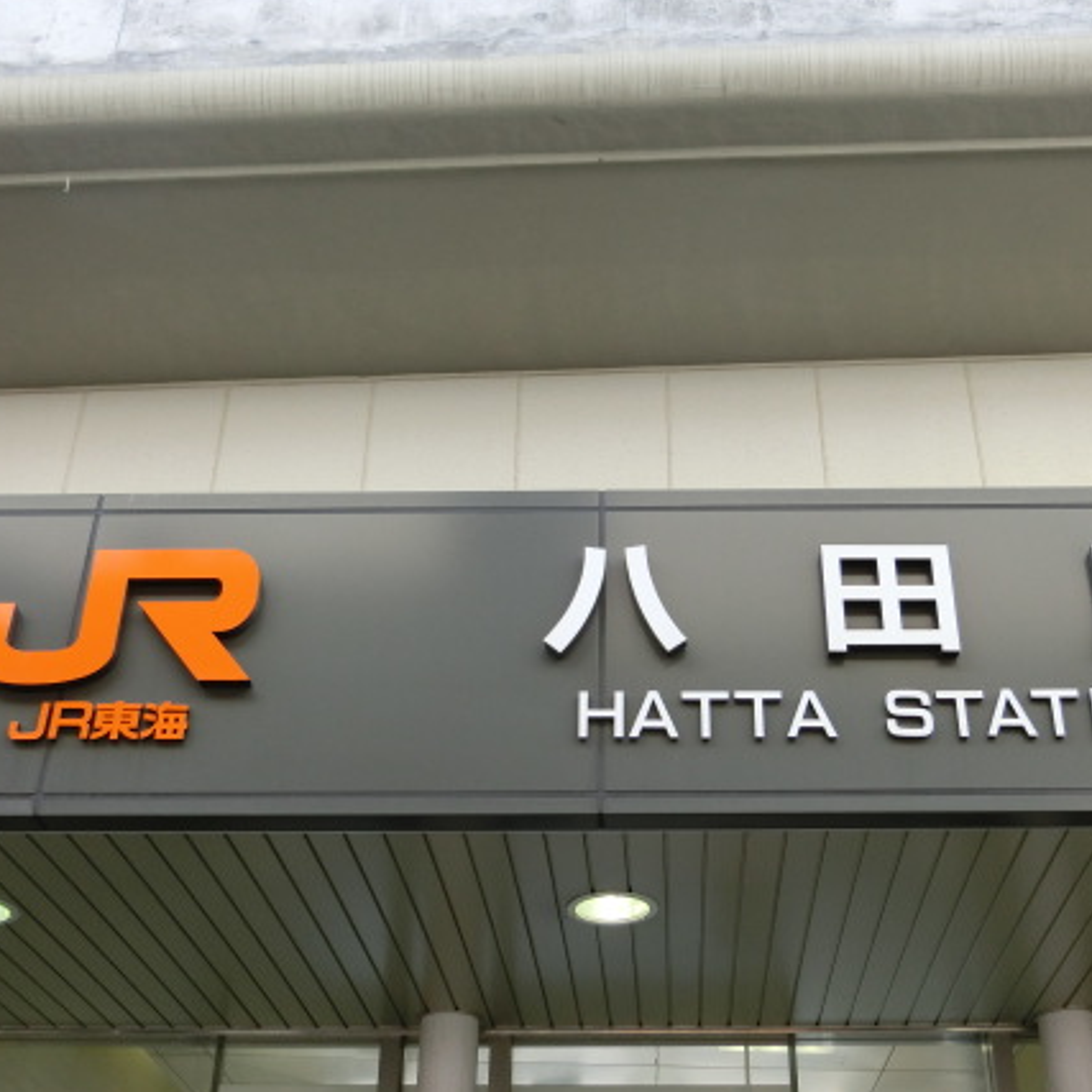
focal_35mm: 45
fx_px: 1606
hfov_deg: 37.5
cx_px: 619
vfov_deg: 37.5
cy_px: 575
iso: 125
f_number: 3.9
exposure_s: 1/125
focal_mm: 6
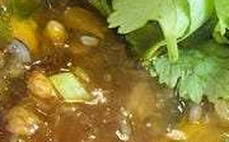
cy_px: 152
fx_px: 2119
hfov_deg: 6.2
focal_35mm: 340
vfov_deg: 3.8
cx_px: 136
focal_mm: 6.86
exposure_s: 1/60
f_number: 1.78
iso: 200
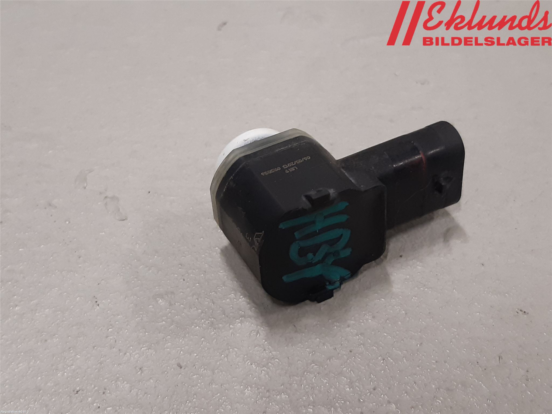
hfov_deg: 67.3
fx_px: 415
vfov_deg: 53.1
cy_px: 207
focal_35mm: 26
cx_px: 276
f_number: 1.7
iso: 125
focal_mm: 3.93
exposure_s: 1/50
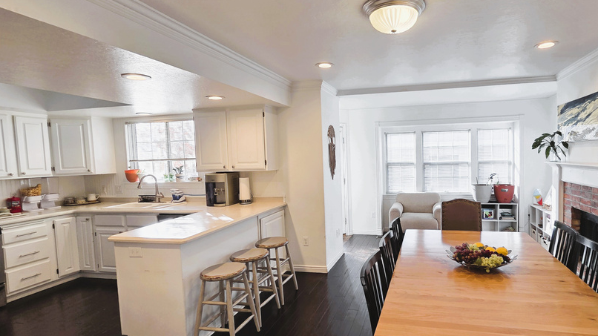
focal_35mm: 18
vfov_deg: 61.0
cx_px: 360
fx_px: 285
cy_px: 175
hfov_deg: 91.4
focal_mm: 2.2
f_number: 2.2
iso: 125
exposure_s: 1/120
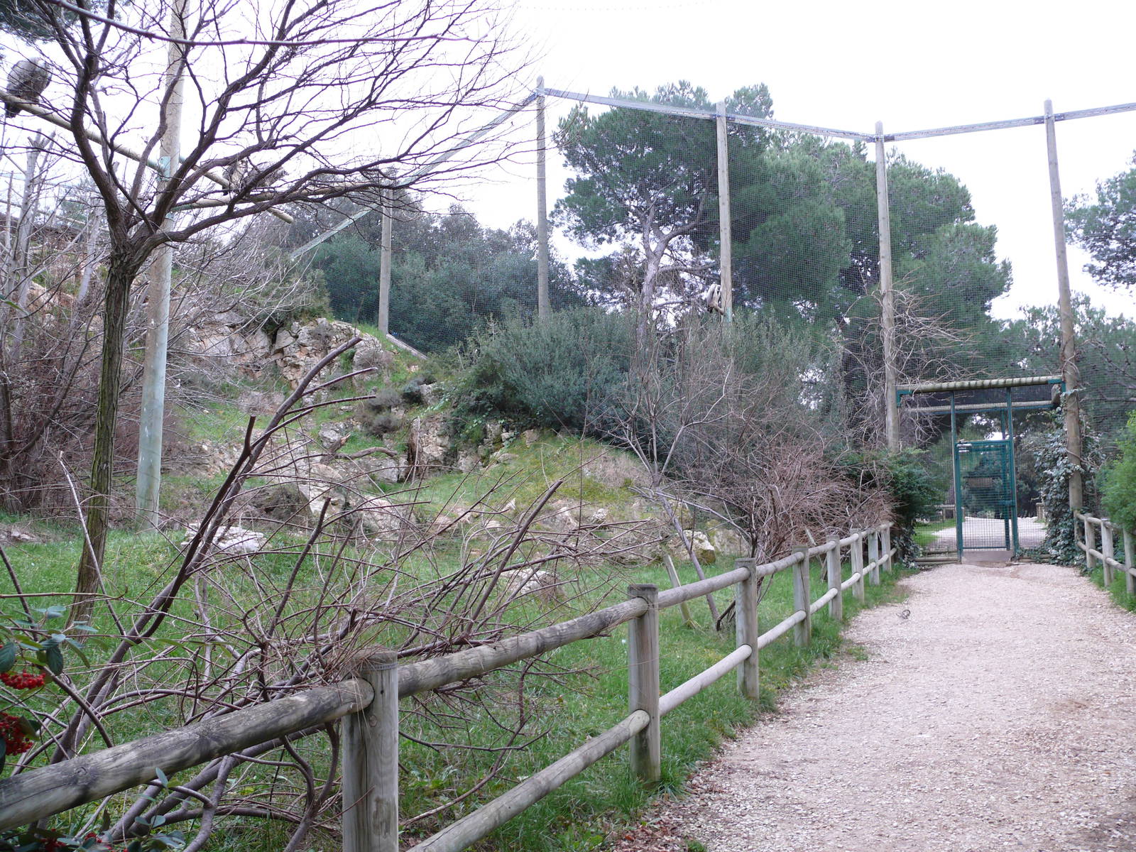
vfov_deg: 40.7
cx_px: 568
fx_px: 1149
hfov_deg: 52.6
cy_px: 426
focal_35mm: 35
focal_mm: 7.4
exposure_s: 1/40
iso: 100
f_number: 2.8
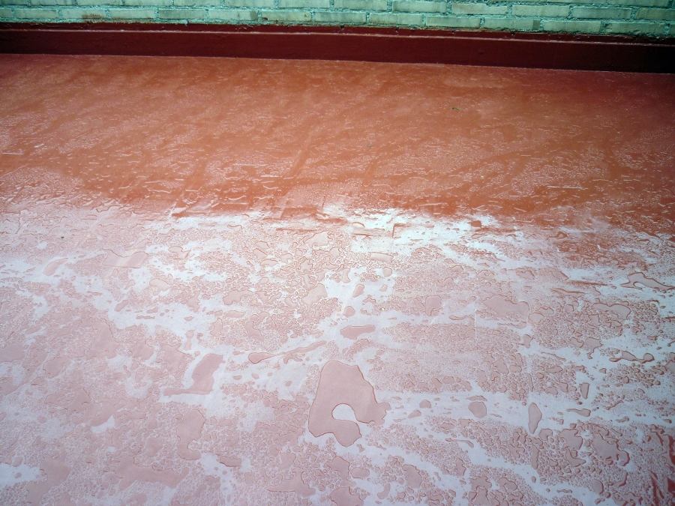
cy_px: 253
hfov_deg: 55.4
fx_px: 643
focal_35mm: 33
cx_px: 338
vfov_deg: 42.9
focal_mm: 5.5
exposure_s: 1/250
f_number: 2.8
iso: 80
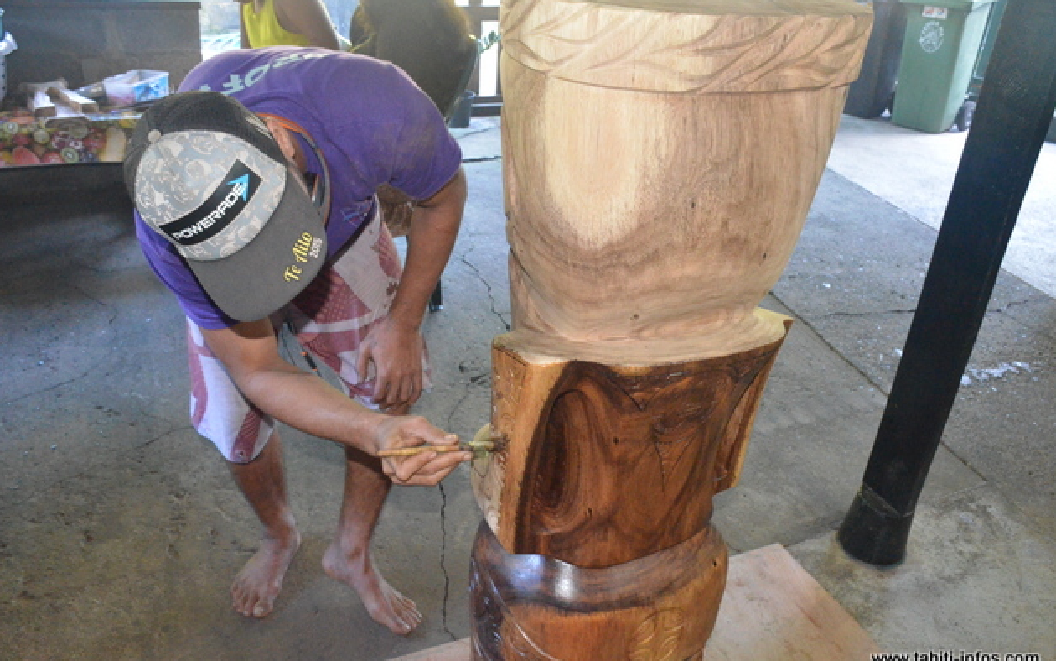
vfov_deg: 40.6
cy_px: 336
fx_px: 892
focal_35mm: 31
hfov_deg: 61.2
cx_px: 531
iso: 6400
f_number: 8
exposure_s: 1/60
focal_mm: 20
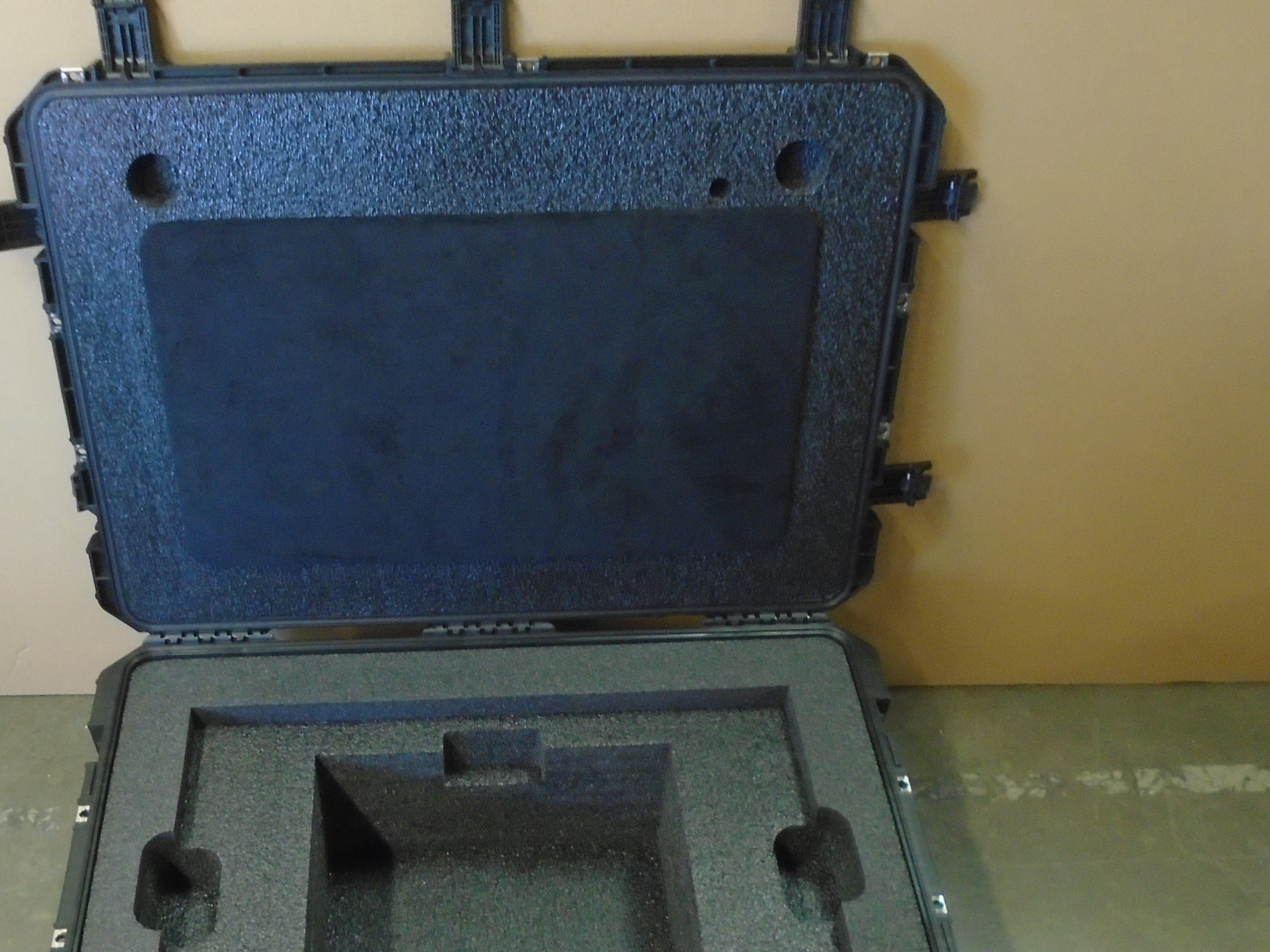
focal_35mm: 38
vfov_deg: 37.4
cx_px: 516
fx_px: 1394
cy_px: 610
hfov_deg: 48.7
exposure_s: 1/10
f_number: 3.2
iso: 400
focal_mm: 4.6
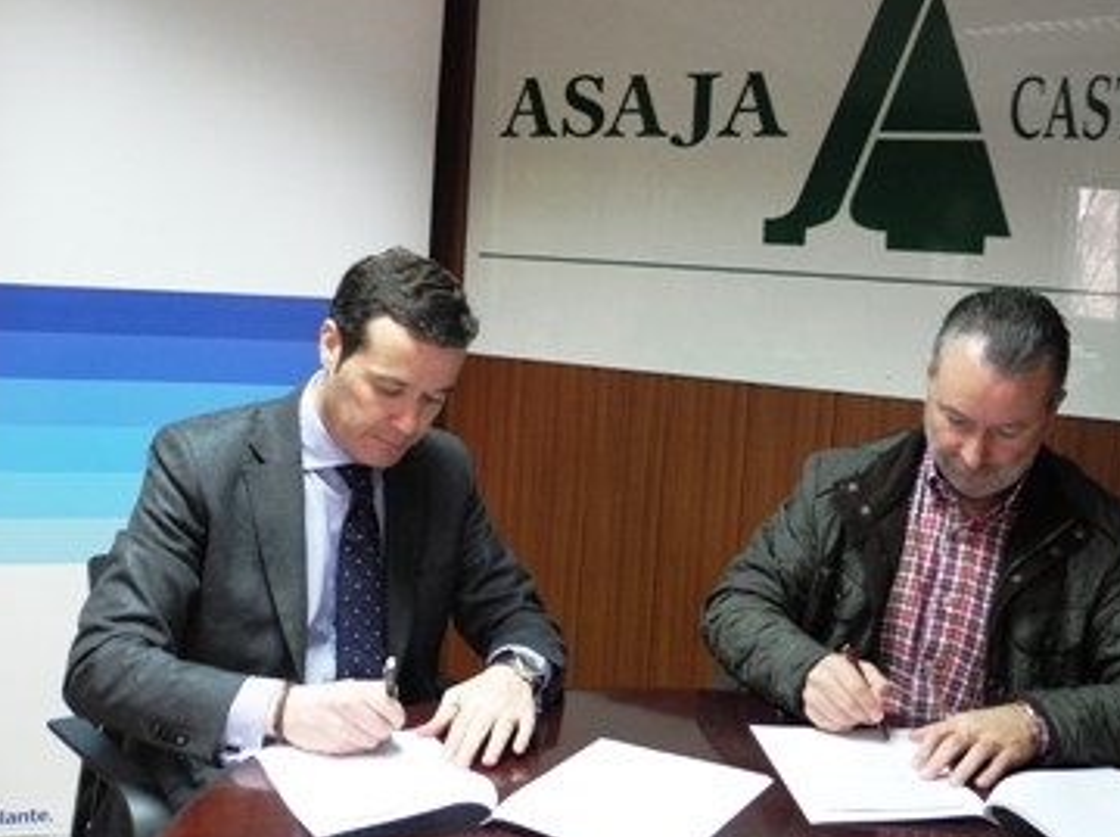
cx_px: 632
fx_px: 1228
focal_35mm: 38
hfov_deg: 48.9
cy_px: 367
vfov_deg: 37.6
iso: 400
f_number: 2.8
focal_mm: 6.8
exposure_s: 1/30
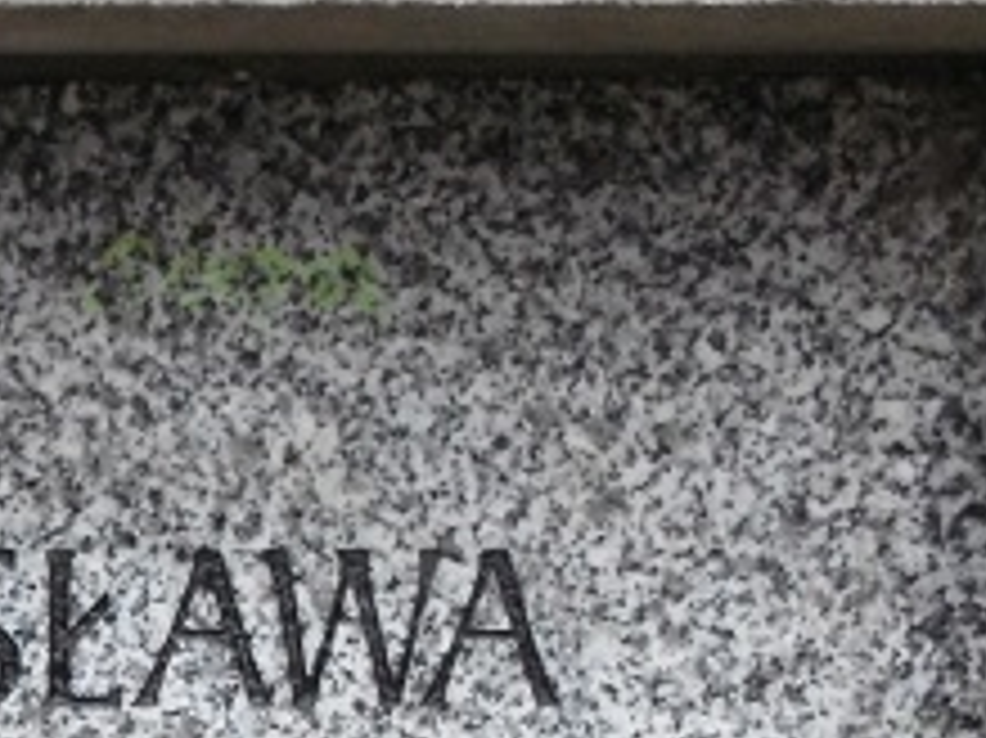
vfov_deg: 9.2
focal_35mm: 157
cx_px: -59
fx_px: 4470
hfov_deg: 12.4
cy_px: 1156
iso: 400
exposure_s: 1/100
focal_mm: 7.7
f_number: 3.8
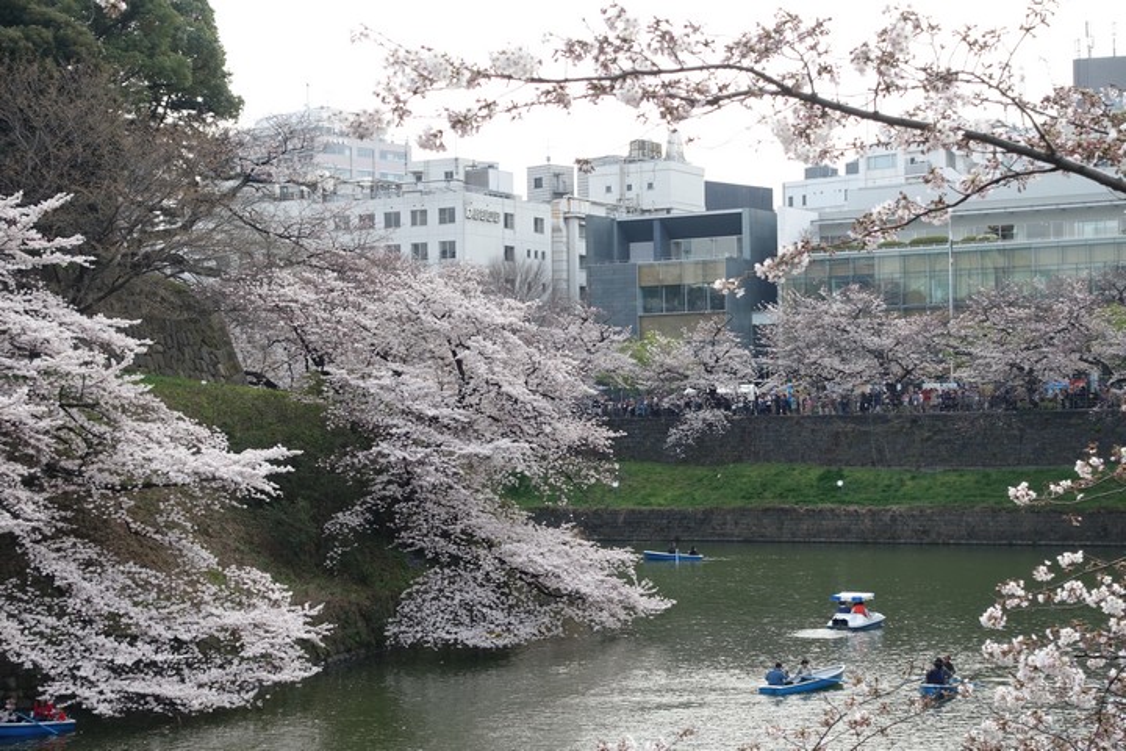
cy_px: 376
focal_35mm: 70
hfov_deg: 28.8
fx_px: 2189
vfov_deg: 19.5
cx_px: 563
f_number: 4
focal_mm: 25.7
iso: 125
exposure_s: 1/250
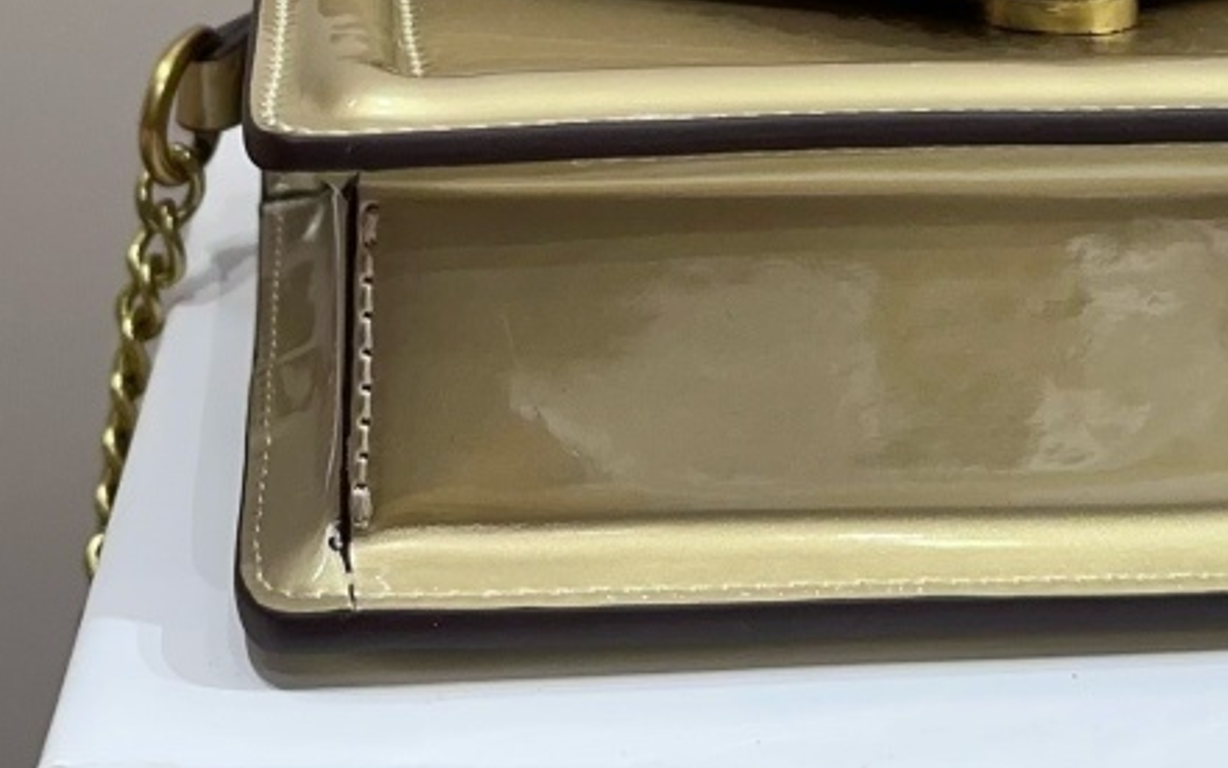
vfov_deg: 14.8
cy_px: -314
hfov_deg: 24.9
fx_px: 2779
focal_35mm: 83
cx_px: 537
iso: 200
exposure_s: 1/100
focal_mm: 6.86
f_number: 1.78
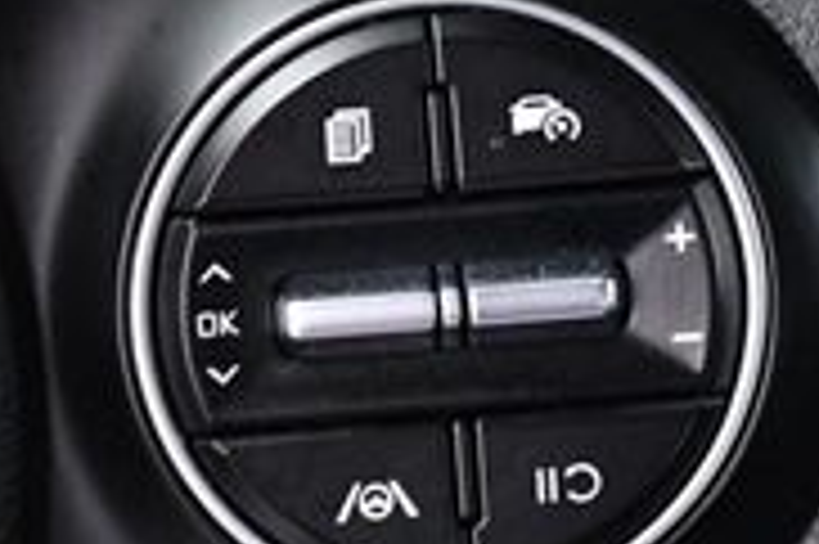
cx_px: 531
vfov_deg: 5.8
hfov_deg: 8.7
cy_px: 324
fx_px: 5364
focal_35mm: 236
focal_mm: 45
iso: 2500
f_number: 4.5
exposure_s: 1/100
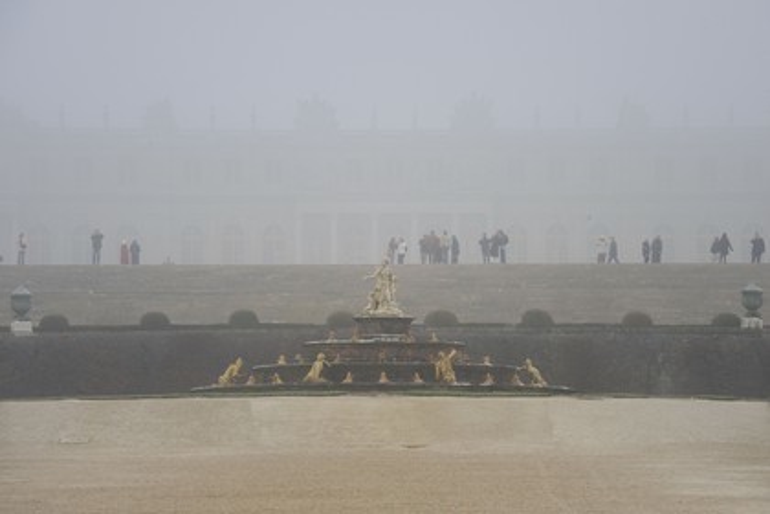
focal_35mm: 200
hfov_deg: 10.3
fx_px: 4277
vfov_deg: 6.9
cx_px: 385
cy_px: 257
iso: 400
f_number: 9
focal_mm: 200
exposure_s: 1/100
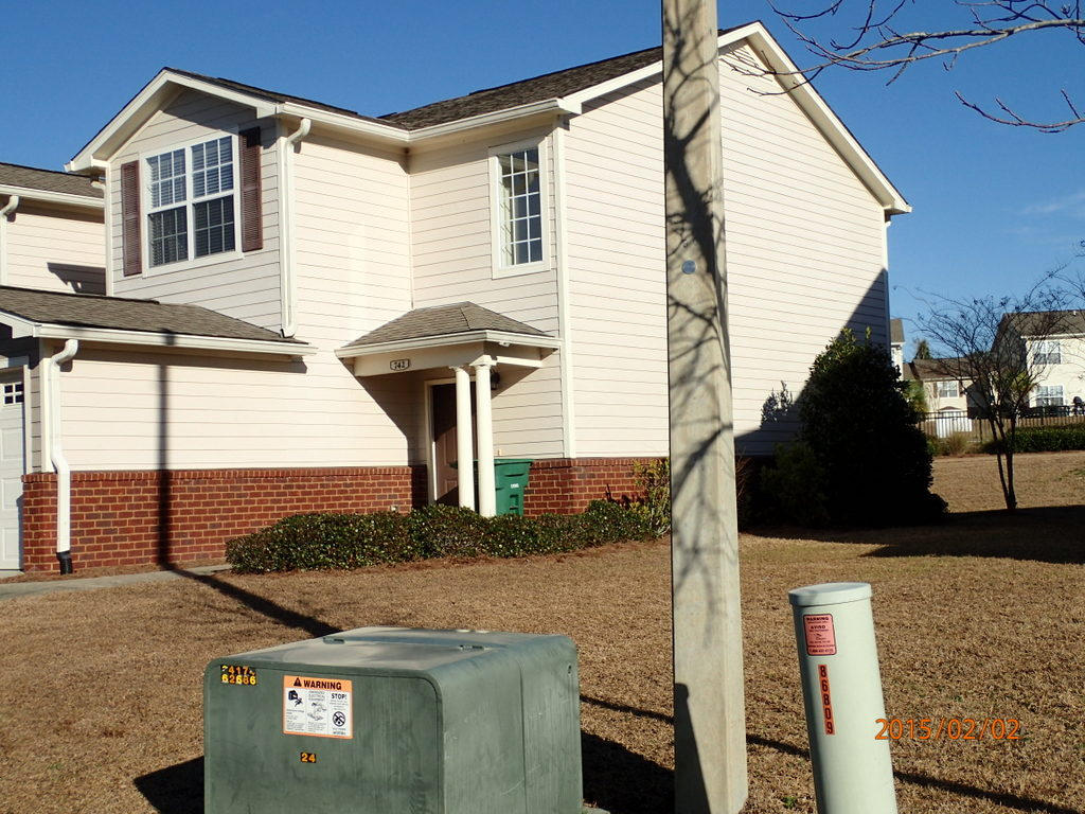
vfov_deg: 31.5
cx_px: 542
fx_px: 1442
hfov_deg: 41.2
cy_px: 407
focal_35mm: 46
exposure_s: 1/160
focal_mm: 8.41
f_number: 13
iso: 100
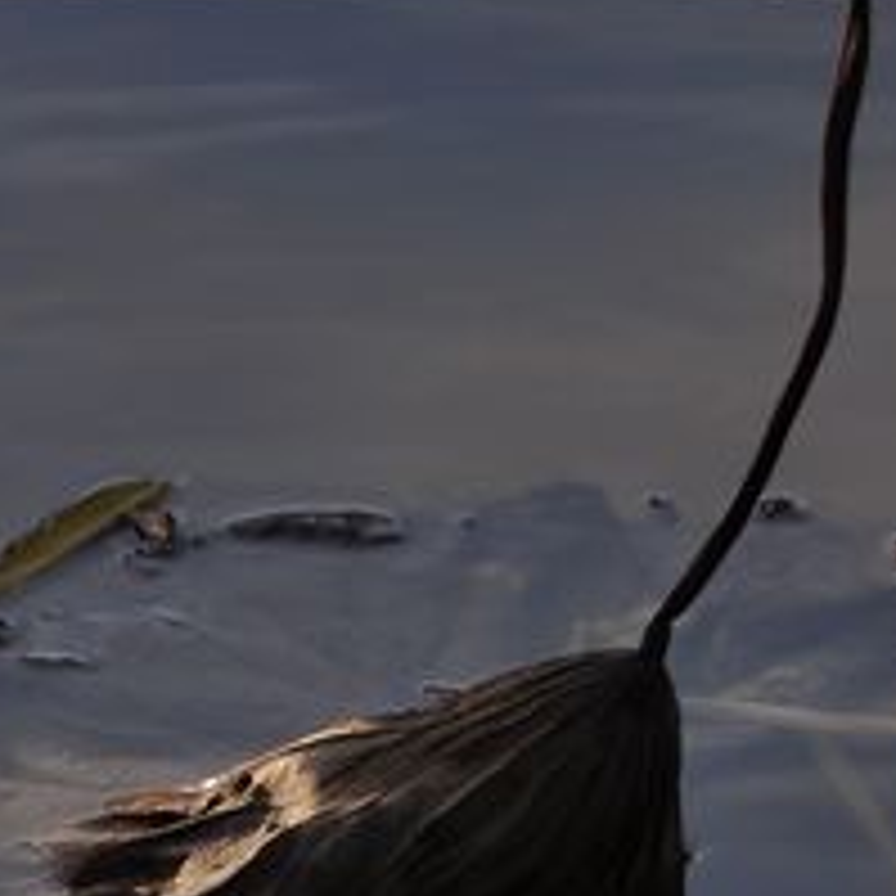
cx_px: 360
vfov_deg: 2.4
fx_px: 21143
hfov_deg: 2.4
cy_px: 1349
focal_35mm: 722
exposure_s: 1/800
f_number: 4.5
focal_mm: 150
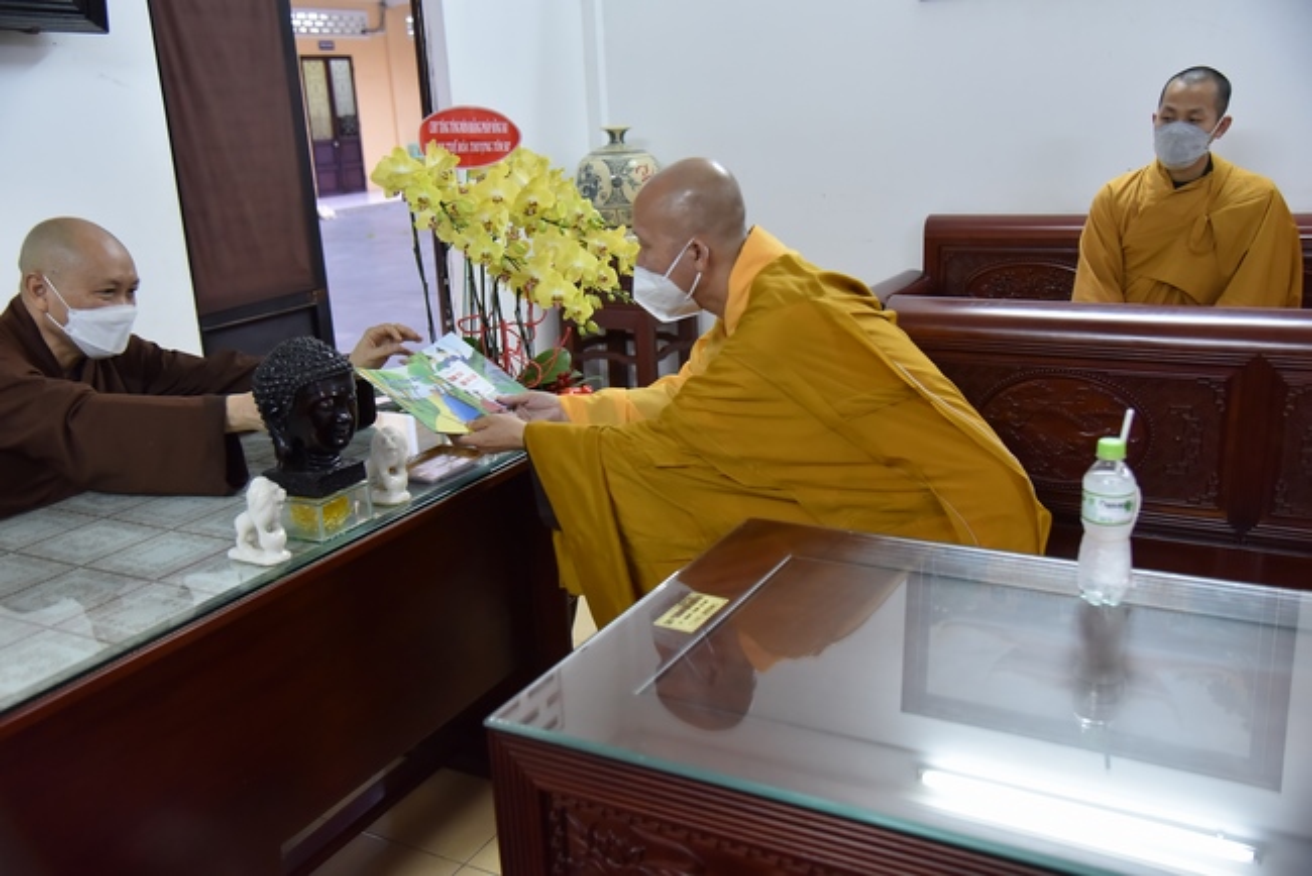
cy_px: 438
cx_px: 656
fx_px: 1240
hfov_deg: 55.8
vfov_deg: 38.9
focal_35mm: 34
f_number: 4
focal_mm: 34
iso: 2000
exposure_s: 1/60
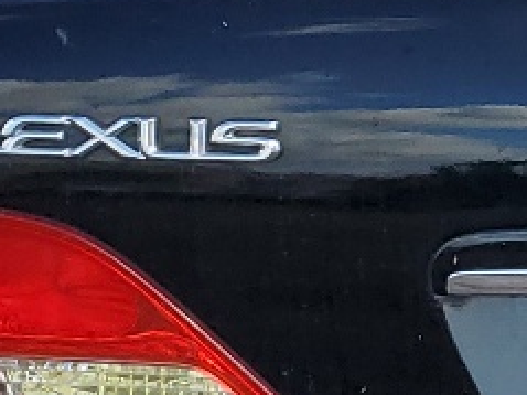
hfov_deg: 10.4
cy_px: 269
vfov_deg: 8.5
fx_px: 2648
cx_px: 1094
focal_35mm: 174
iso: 50
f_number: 1.5
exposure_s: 1/1667
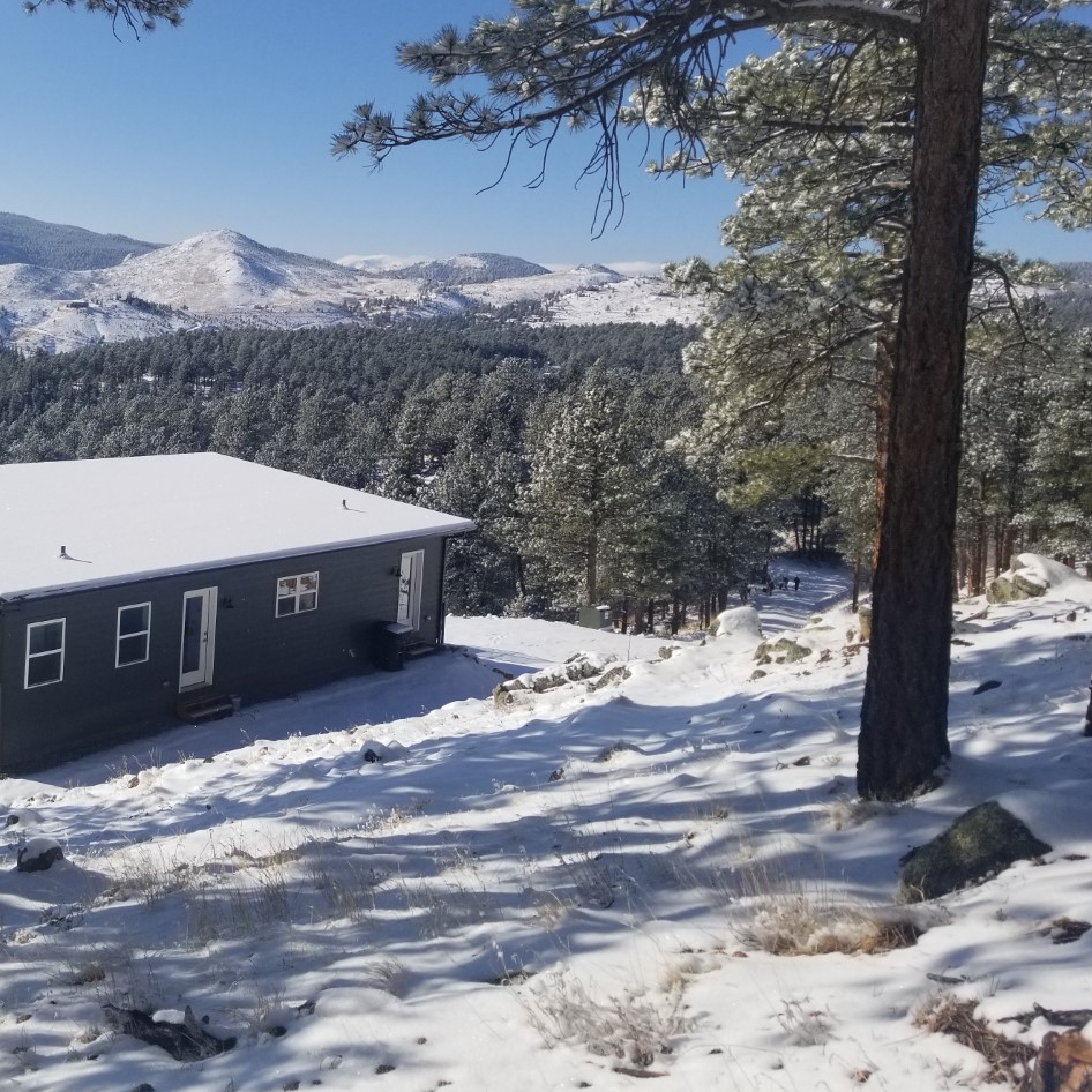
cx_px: 277
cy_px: 477
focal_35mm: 35
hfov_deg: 45.6
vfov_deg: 47.1
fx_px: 1249
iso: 50
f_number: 1.7
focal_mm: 4.25
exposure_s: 1/4160
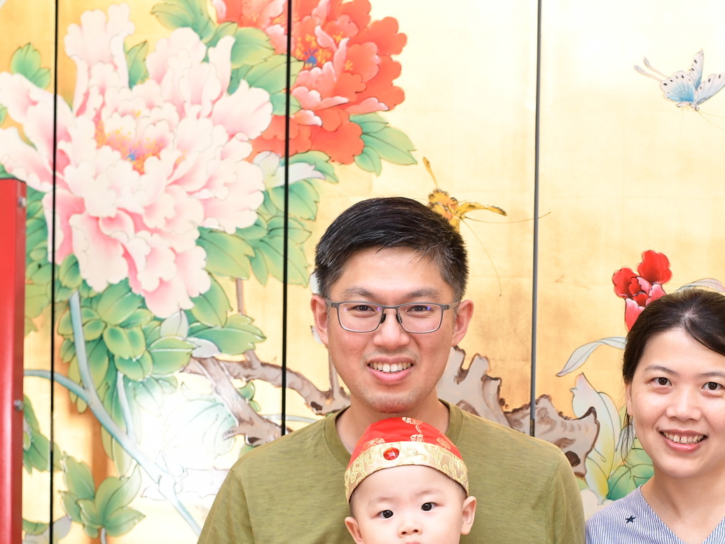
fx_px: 1634
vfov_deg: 18.4
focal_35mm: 78
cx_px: 518
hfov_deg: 24.8
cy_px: 550
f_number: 4.5
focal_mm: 35
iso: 1000
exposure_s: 1/200
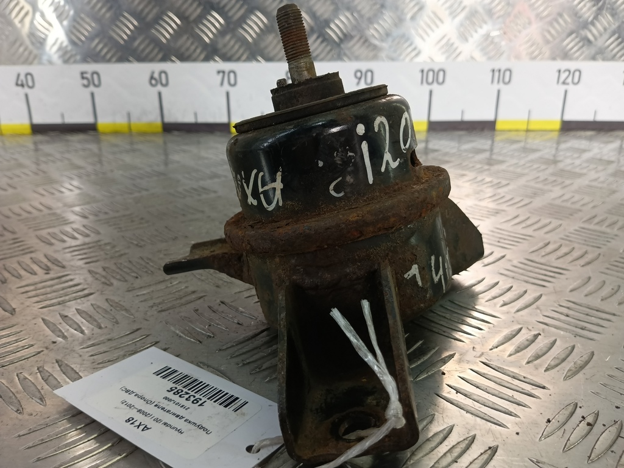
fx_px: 415
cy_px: 234
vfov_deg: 58.9
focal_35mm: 23
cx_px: 312
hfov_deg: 73.9
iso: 94
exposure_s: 1/100
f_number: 1.6
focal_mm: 4.11
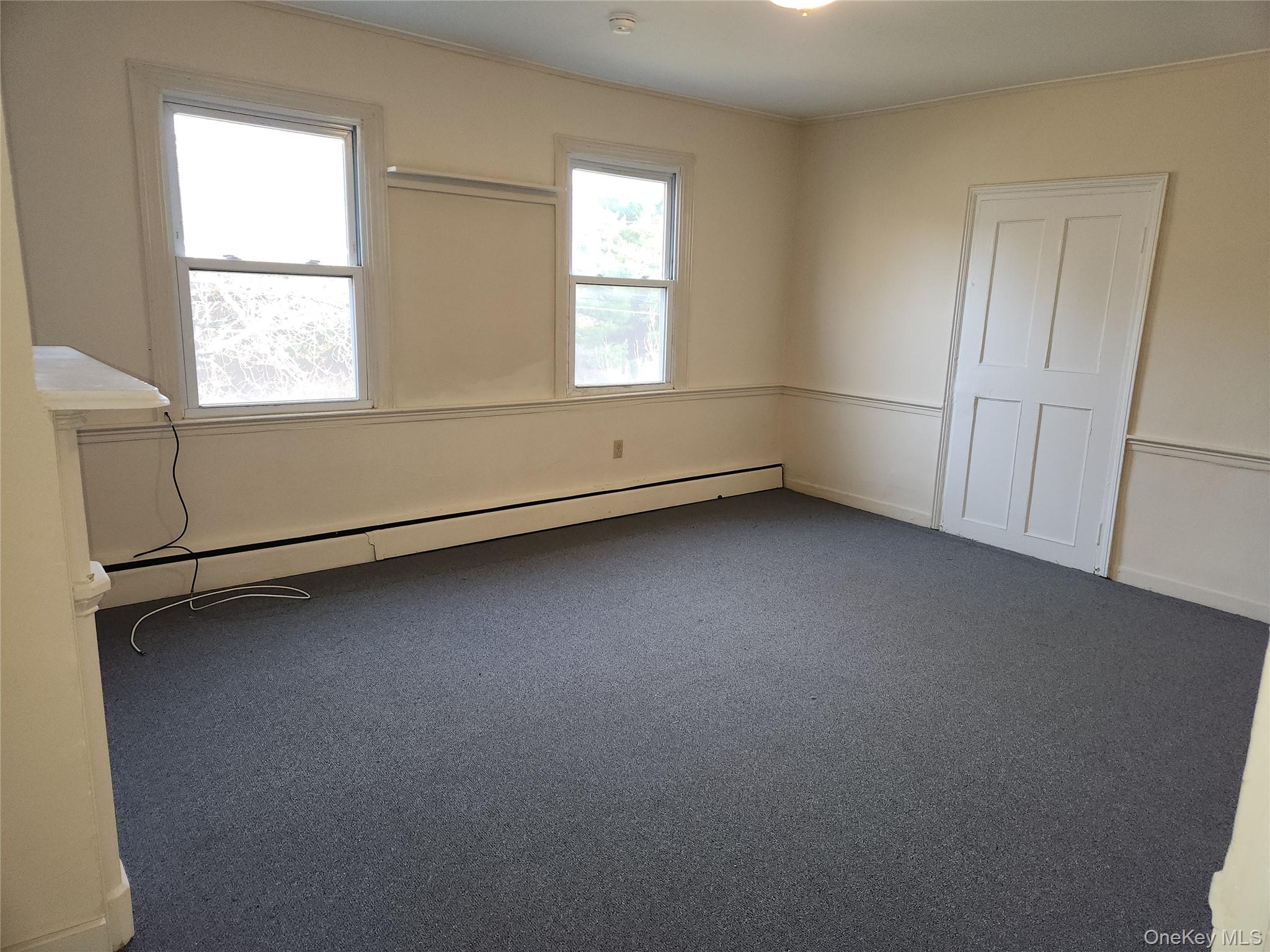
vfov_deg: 58.9
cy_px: 476
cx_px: 635
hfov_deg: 73.9
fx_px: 844
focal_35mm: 23
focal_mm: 5.4
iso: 100
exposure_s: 1/60
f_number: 1.8
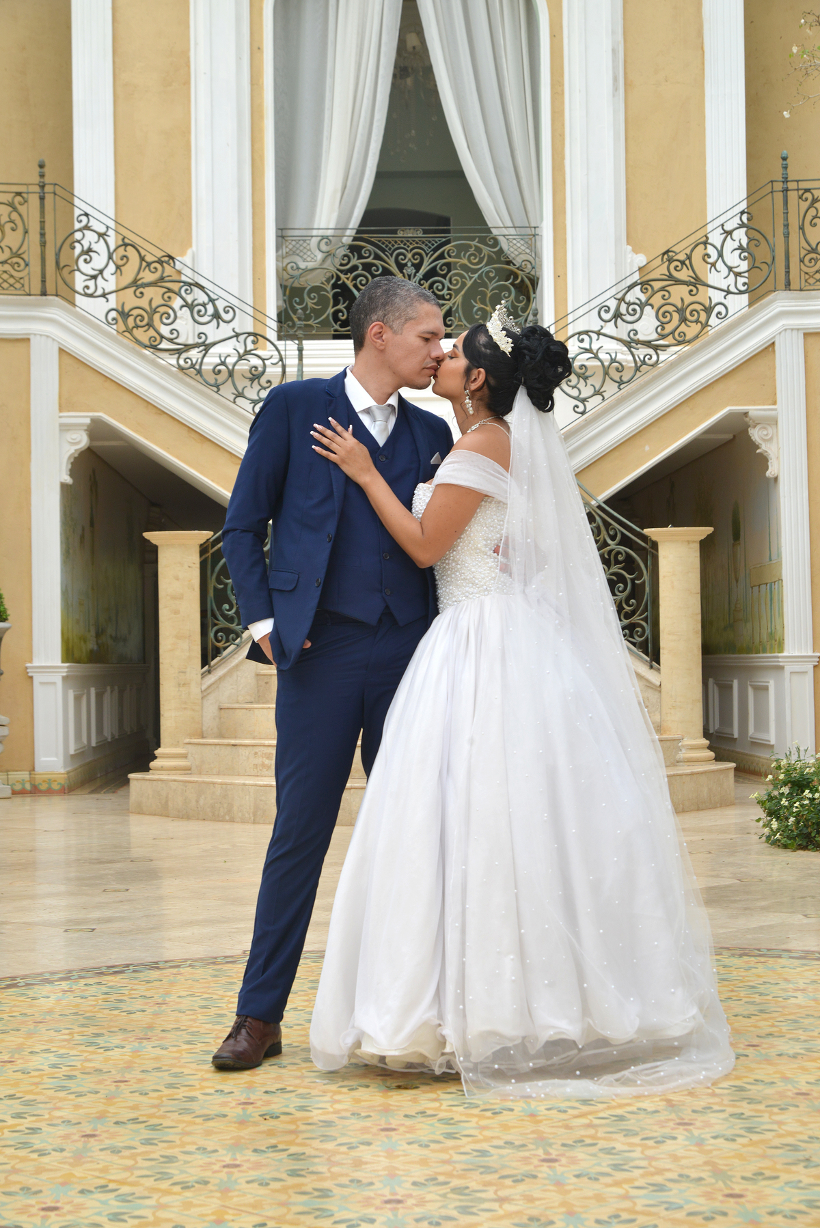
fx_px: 2117
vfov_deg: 32.4
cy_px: 614
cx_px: 410
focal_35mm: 62
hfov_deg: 21.9
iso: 640
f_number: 8
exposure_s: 1/250
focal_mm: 62
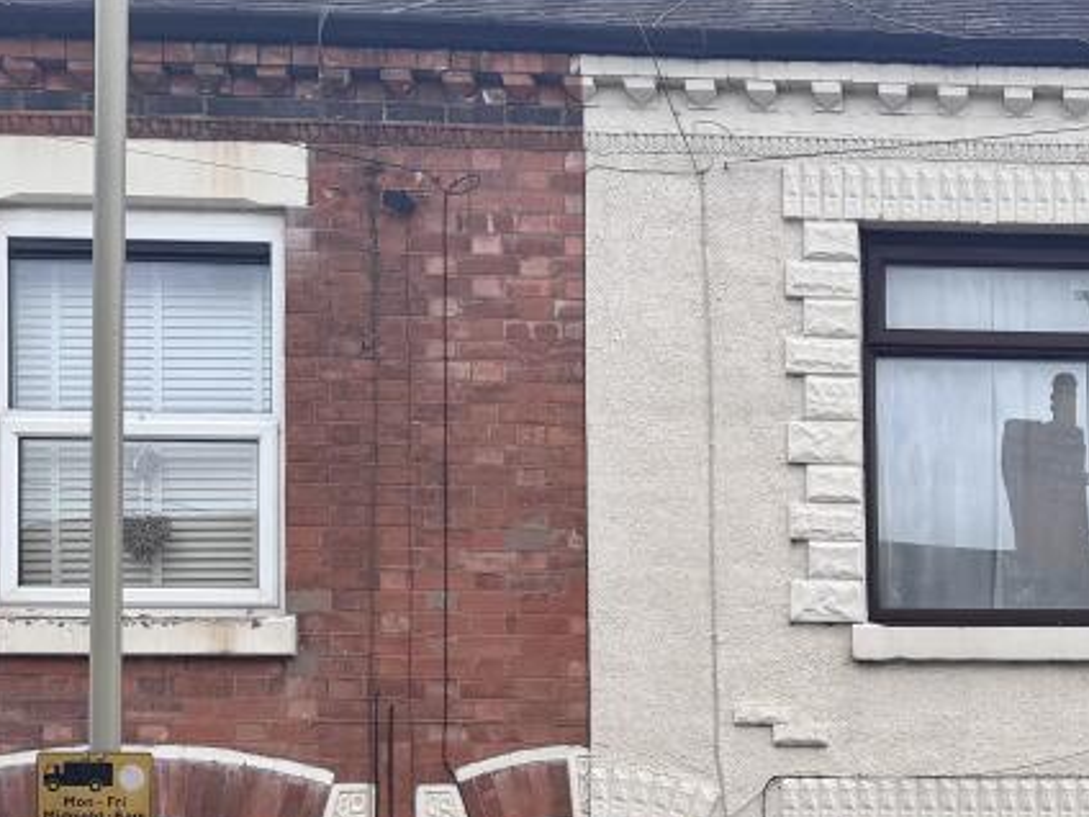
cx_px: 1161
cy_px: 938
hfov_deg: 30.2
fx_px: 1825
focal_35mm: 58
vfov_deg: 23.4
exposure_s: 1/1721
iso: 80
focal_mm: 6.76
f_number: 1.78
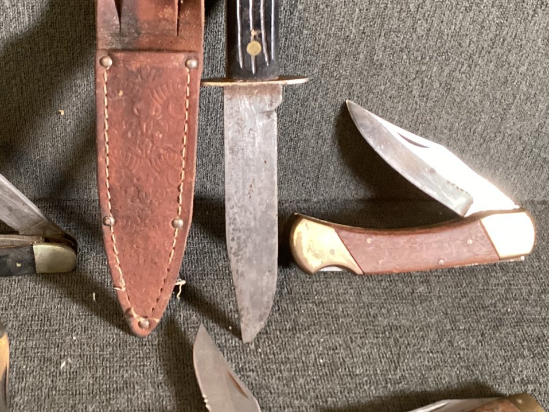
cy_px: 116
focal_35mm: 49
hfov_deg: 37.7
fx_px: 777
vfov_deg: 29.3
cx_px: 122
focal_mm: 3.3
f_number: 2.4
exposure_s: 1/33
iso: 320
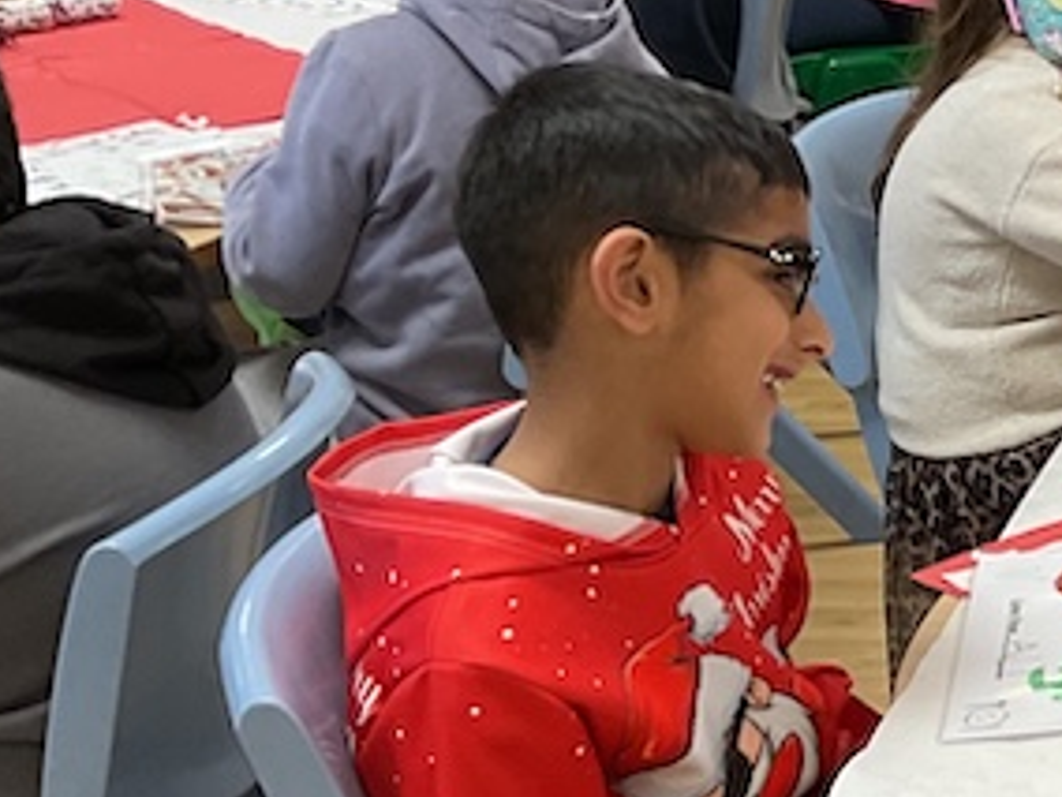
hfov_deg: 16.5
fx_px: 3129
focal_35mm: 102
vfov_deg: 14.5
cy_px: 382
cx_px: 1851
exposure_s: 1/50
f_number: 1.8
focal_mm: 3
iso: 50
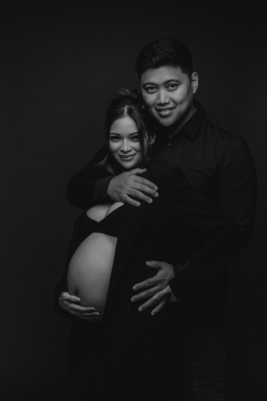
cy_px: 200
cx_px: 134
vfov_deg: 30.5
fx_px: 734
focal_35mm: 66
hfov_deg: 20.6
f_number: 5.6
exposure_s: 1/200
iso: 200
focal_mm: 66
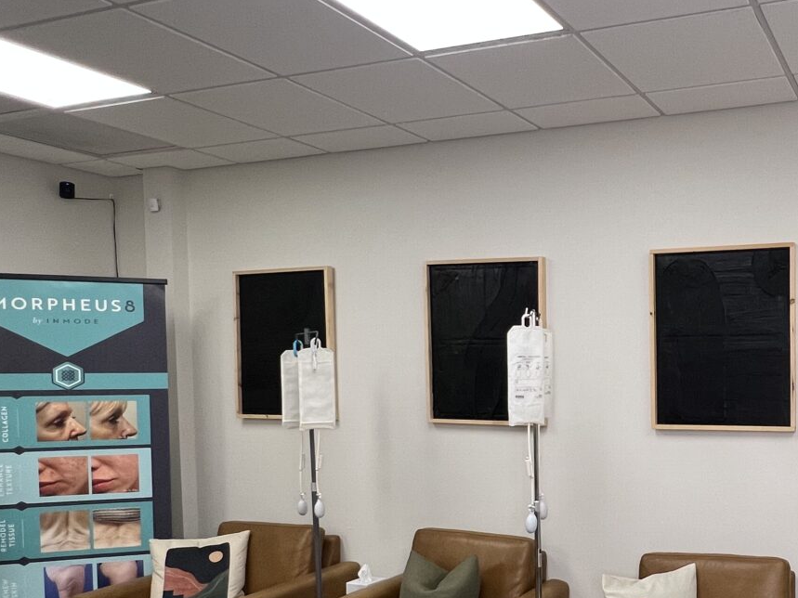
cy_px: 398
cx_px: 693
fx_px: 715
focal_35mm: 31
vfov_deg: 44.8
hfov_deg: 52.5
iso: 160
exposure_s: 1/120
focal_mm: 1.57
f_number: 1.8
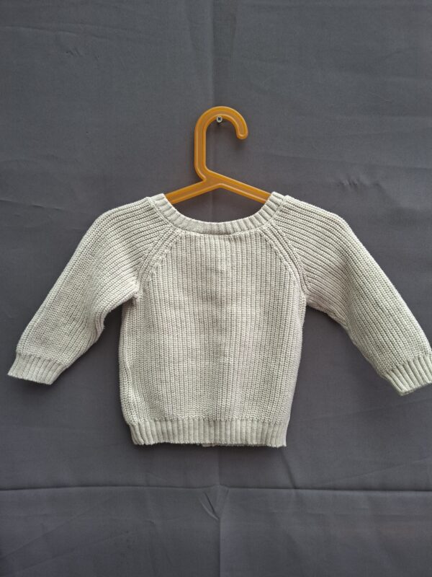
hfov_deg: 58.9
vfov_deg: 73.9
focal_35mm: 23
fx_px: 383
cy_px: 288
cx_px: 216
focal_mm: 5.54
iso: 50
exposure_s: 1/132
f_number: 1.8
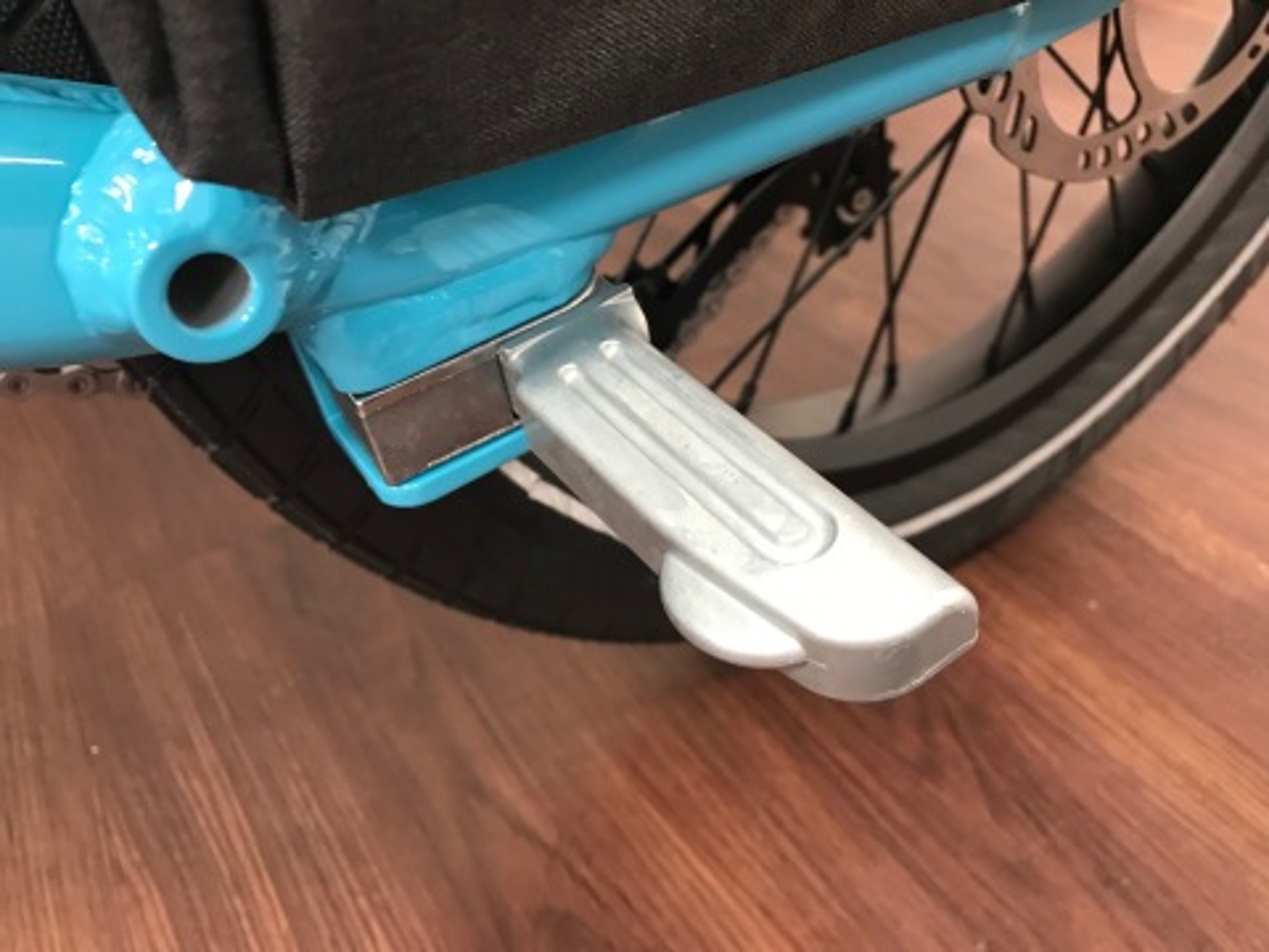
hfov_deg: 63.4
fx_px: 1026
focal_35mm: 28
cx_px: 634
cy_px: 476
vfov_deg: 49.7
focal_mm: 3.99
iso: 64
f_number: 1.8
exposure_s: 1/17
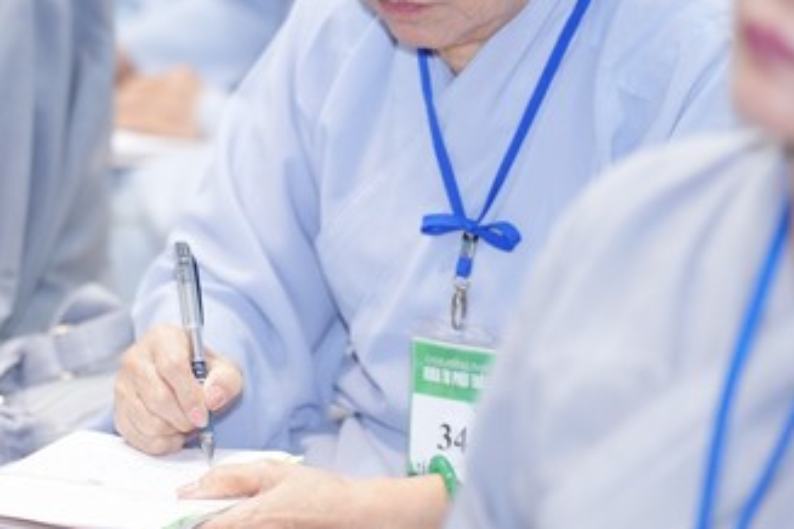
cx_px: 236
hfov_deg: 6.9
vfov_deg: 4.6
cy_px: 159
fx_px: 6572
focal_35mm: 298
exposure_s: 1/160
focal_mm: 150
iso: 2500
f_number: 2.8
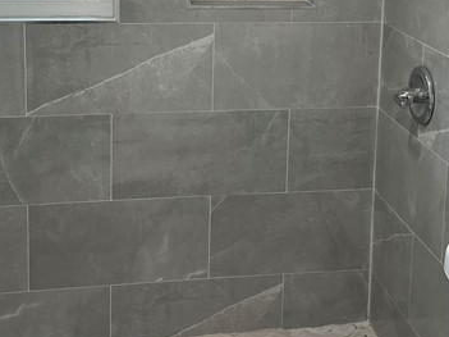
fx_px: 908
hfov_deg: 27.8
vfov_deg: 20.5
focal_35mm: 70
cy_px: 27
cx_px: 255
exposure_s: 1/120
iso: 160
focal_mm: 6.86
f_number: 1.78
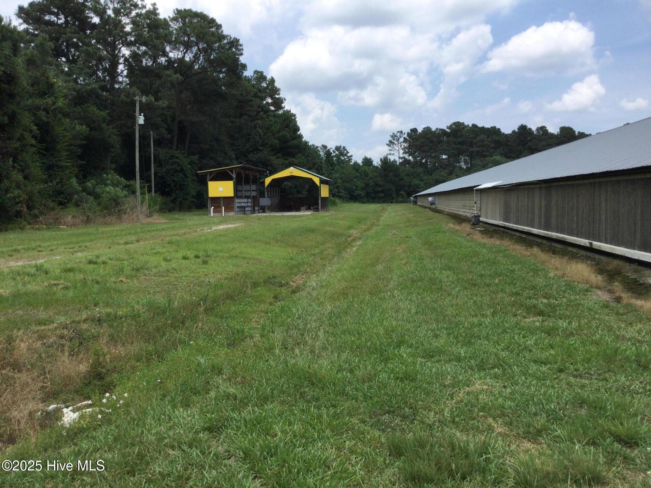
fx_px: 583
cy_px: 244
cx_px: 326
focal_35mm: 31
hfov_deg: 58.4
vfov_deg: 45.4
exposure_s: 1/1253
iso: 25
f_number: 2.4
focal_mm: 3.3
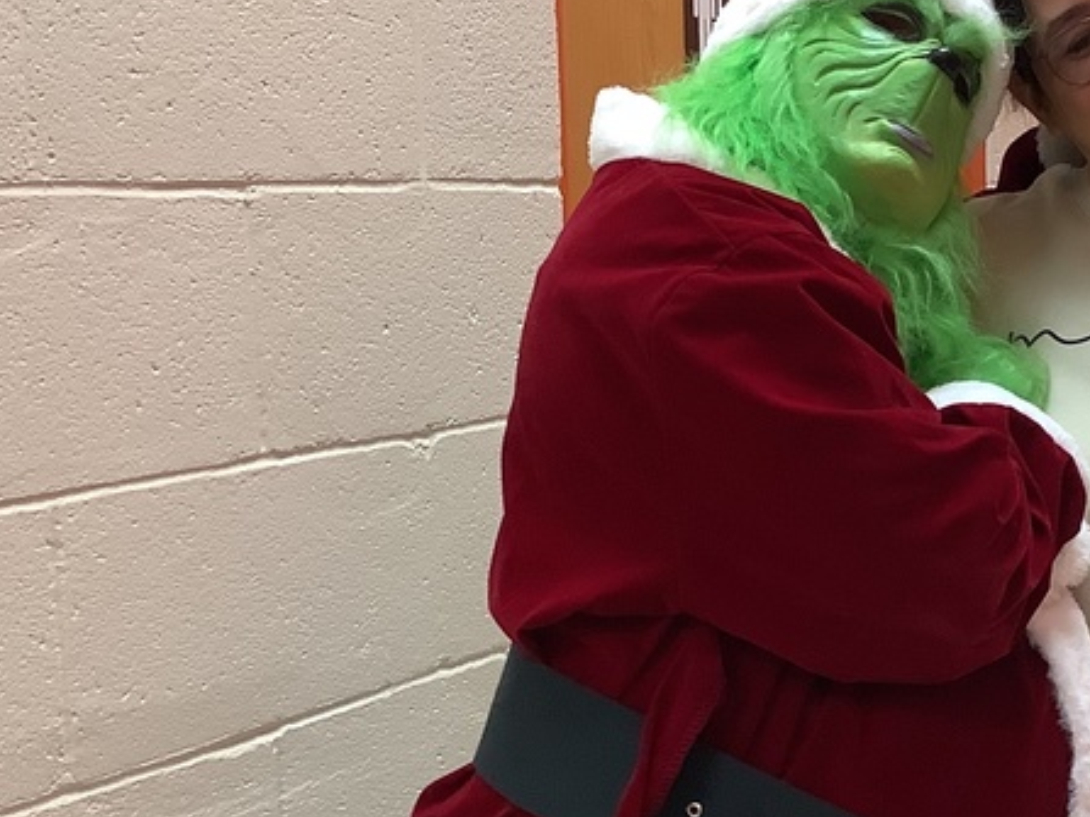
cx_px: 1029
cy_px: 510
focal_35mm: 71
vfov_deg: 20.7
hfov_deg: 26.3
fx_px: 2235
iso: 160
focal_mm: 3.3
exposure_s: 1/50
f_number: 2.4
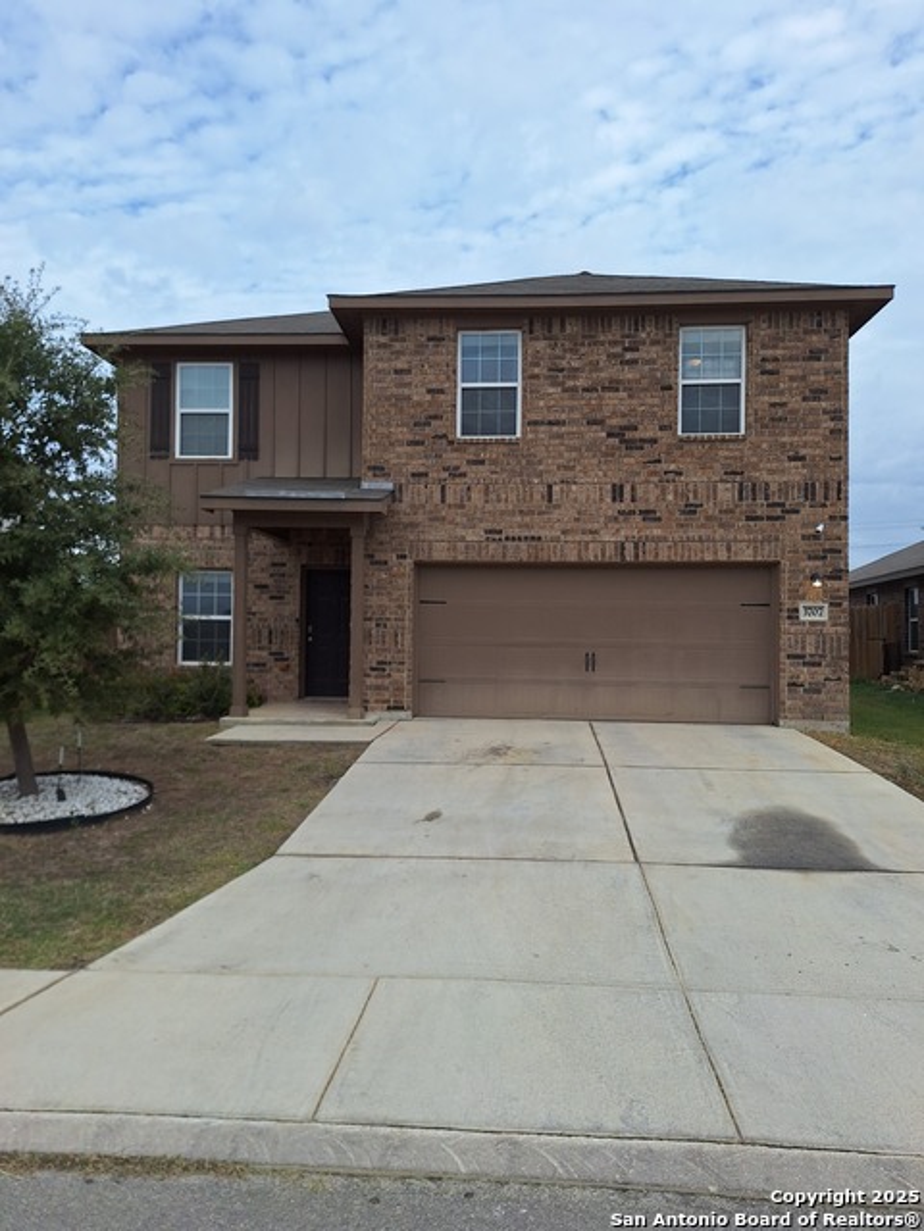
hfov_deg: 58.9
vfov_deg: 73.9
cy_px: 616
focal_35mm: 23
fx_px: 819
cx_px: 462
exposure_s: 1/2457
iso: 40
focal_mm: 5.54
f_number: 1.8
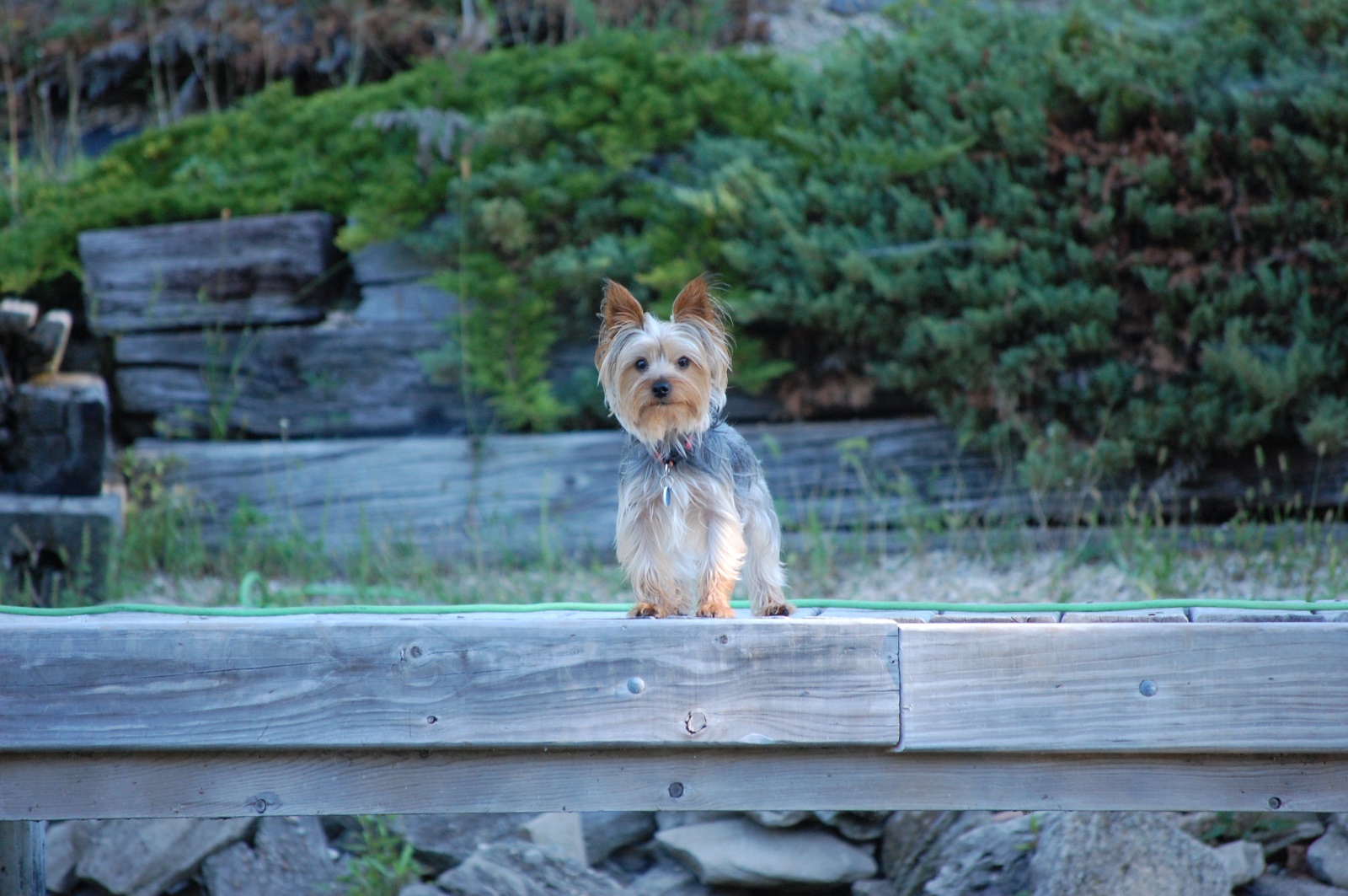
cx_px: 674
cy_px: 448
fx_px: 11221
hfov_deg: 6.9
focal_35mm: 300
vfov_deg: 4.6
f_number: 5.6
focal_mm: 200
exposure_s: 1/160
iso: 800
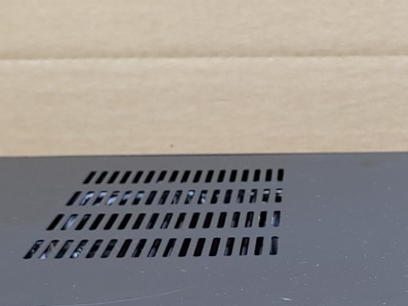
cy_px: 199
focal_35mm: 88
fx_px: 1038
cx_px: 340
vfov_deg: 16.8
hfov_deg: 21.9
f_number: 1.8
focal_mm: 4.36
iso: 50
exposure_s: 1/60
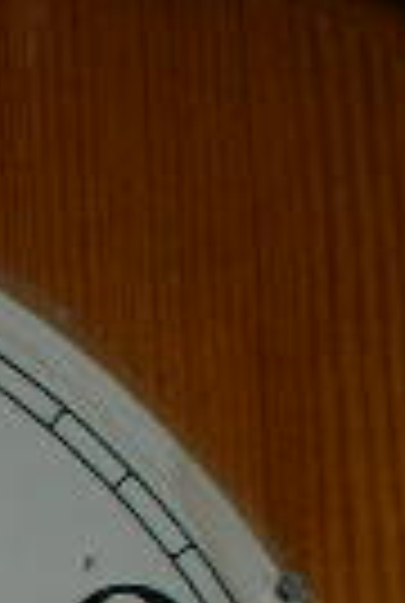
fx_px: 5070
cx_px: -612
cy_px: 968
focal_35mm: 302
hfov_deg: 4.5
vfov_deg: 6.7
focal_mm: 10.1
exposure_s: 1/120
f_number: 4
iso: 50
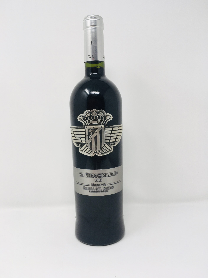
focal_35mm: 29
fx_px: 232
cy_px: 139
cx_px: 104
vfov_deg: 61.7
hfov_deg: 48.2
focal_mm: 4.15
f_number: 2.2
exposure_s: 1/100
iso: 32
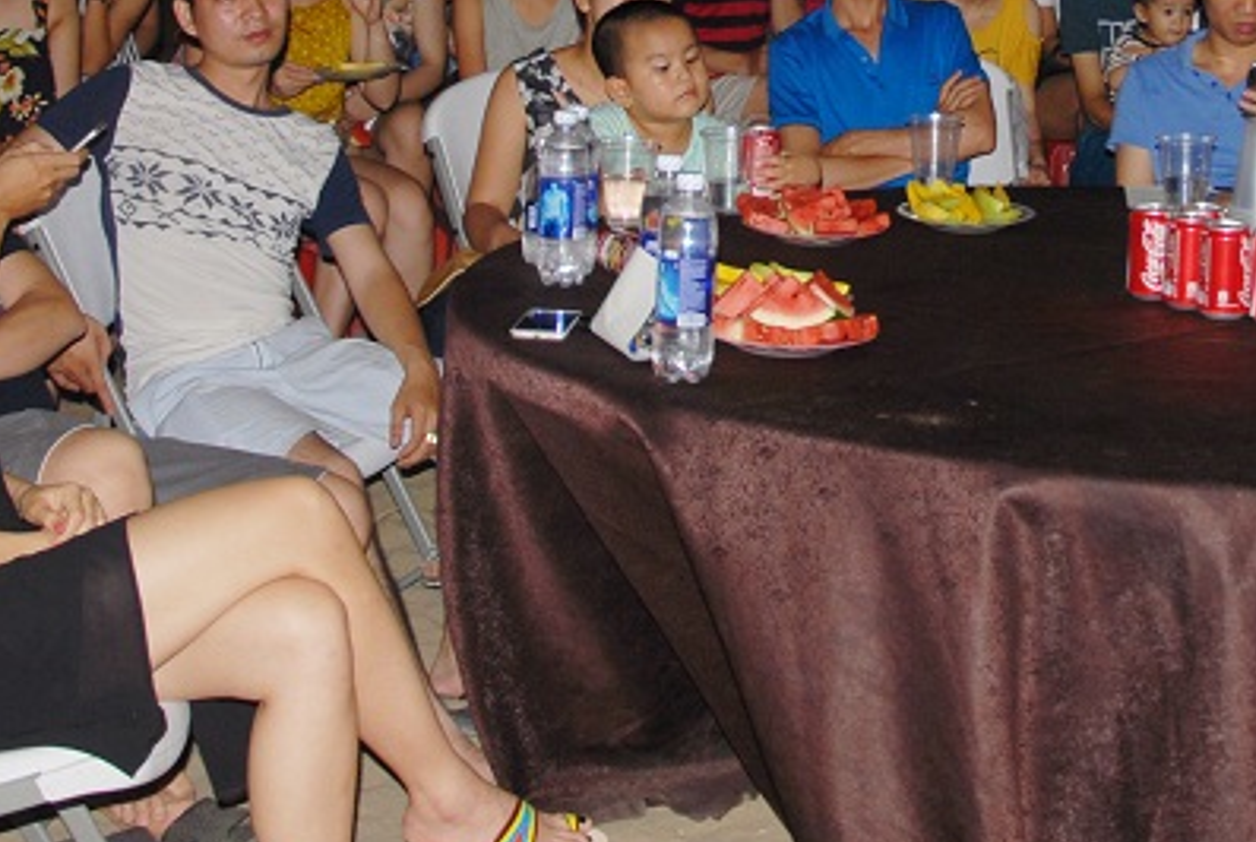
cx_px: 971
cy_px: -59
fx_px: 2376
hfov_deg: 29.1
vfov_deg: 19.3
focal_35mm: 68
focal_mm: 18
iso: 100
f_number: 3.5
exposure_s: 1/60
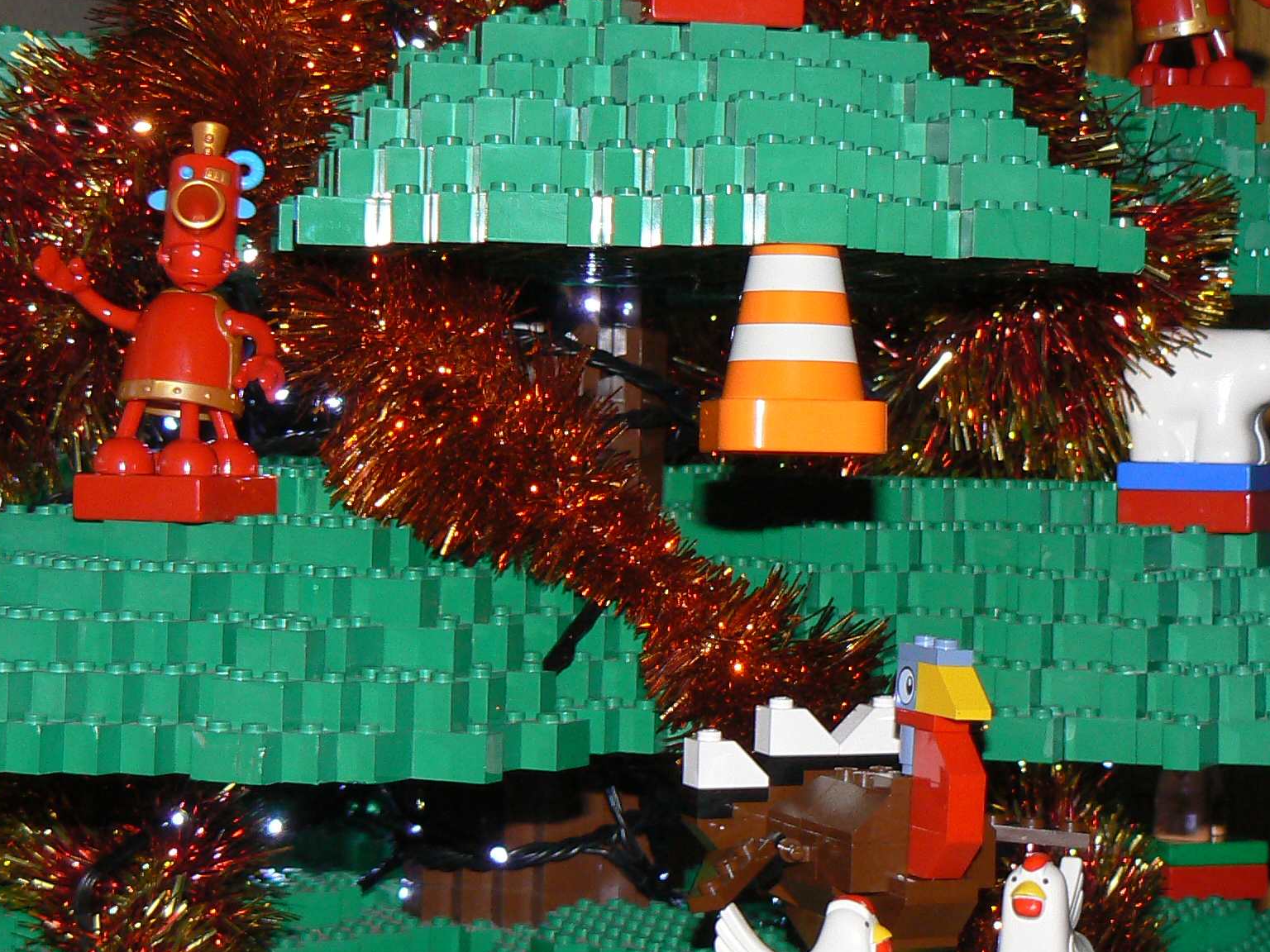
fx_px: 3412
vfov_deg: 15.9
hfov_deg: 21.1
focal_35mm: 93
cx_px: 509
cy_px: 533
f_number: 2.8
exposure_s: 1/25
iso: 100
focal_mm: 8.4
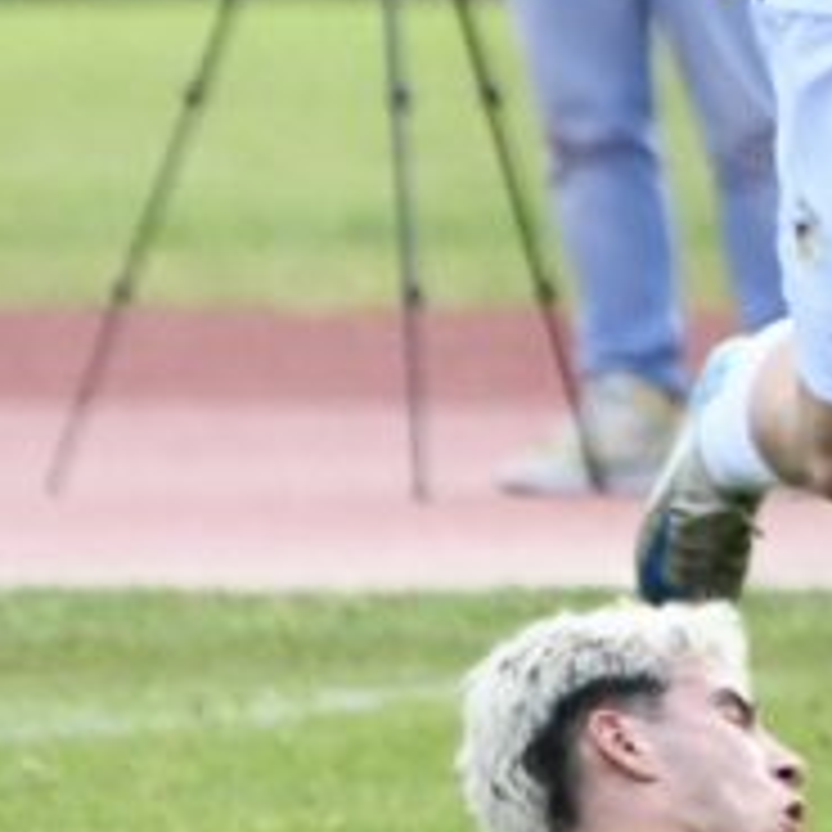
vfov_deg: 1.2
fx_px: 39756
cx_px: 1713
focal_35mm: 1462
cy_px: 178
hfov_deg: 1.2
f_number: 5.6
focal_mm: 310
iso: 3200
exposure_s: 1/1600
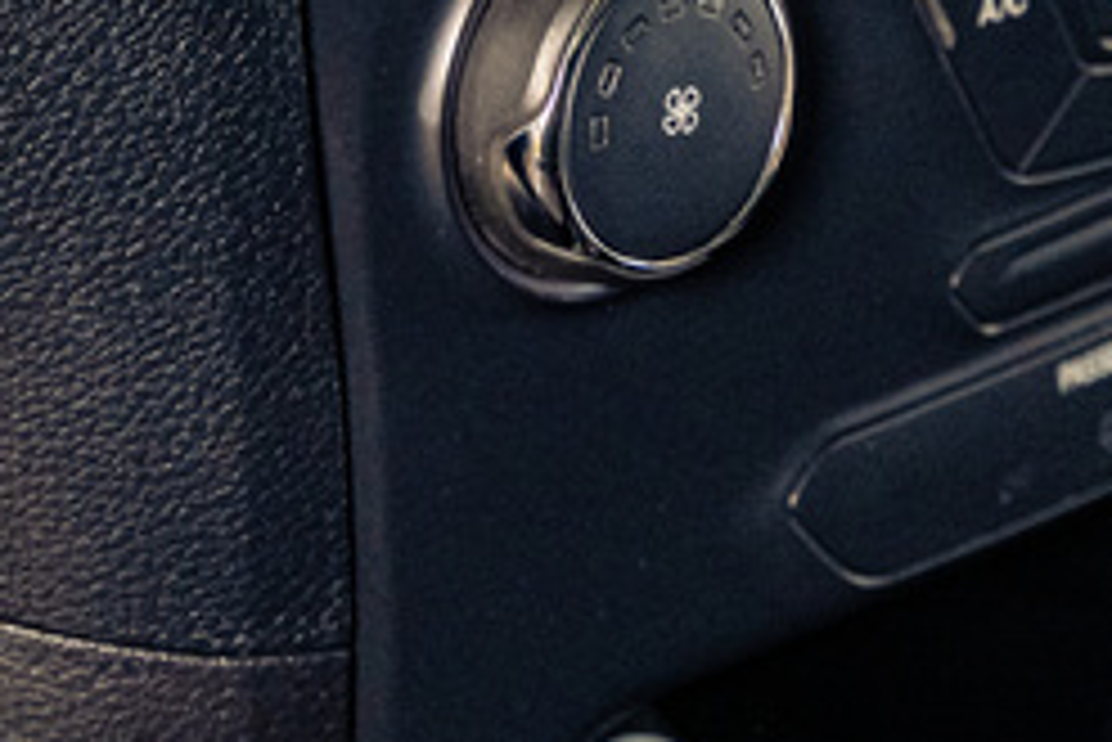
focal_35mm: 294
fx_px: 9086
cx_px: 1682
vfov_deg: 4.7
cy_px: 652
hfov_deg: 6.9
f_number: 4.5
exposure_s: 1/125
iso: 1600
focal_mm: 71
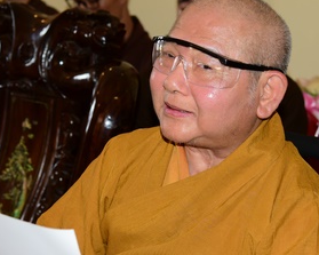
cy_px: 82
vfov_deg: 14.6
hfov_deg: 18.3
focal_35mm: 105
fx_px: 991
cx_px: 144
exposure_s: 1/60
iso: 320
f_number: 4
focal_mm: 48
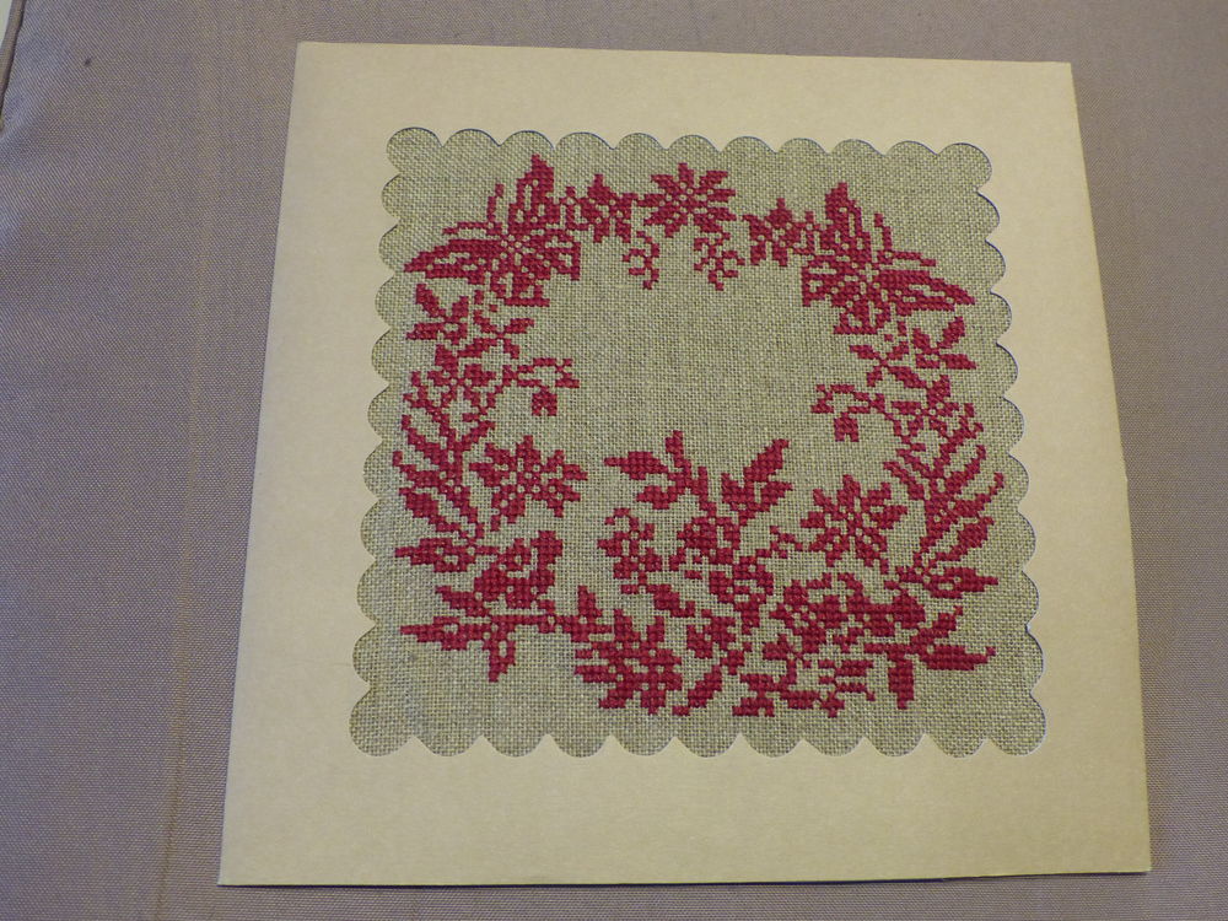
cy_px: 460
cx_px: 614
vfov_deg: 44.2
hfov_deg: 56.8
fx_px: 1135
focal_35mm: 32
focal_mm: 5.8
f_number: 2.8
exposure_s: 1/60
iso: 320
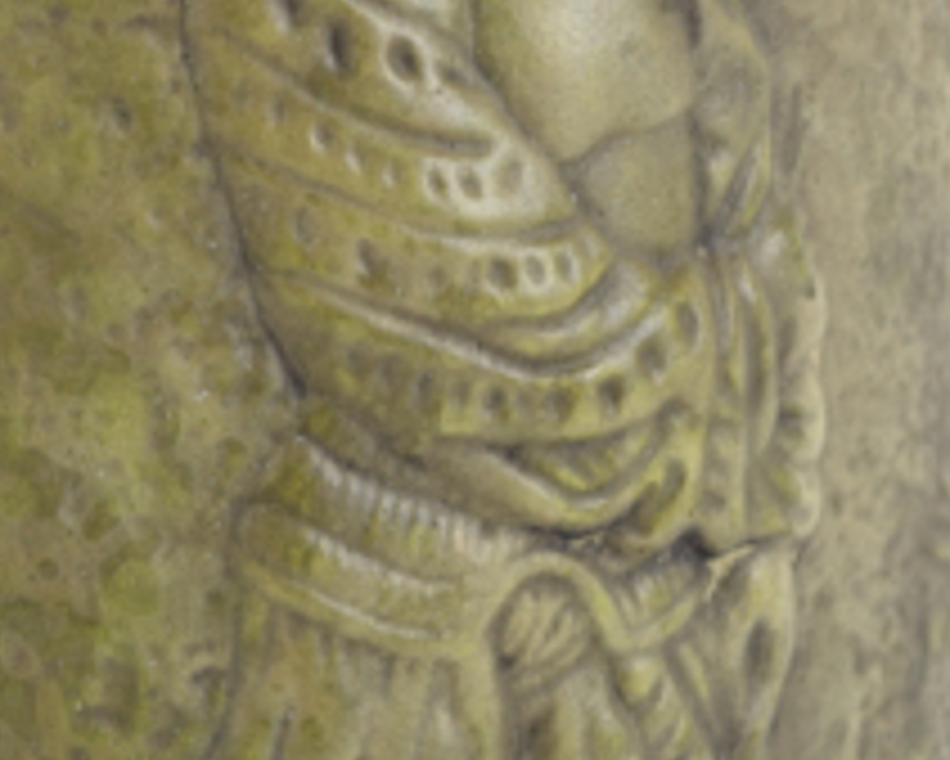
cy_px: -79
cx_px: -18
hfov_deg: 8.2
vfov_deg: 6.6
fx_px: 6594
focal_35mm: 234
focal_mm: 55
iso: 400
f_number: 8
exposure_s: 1/125
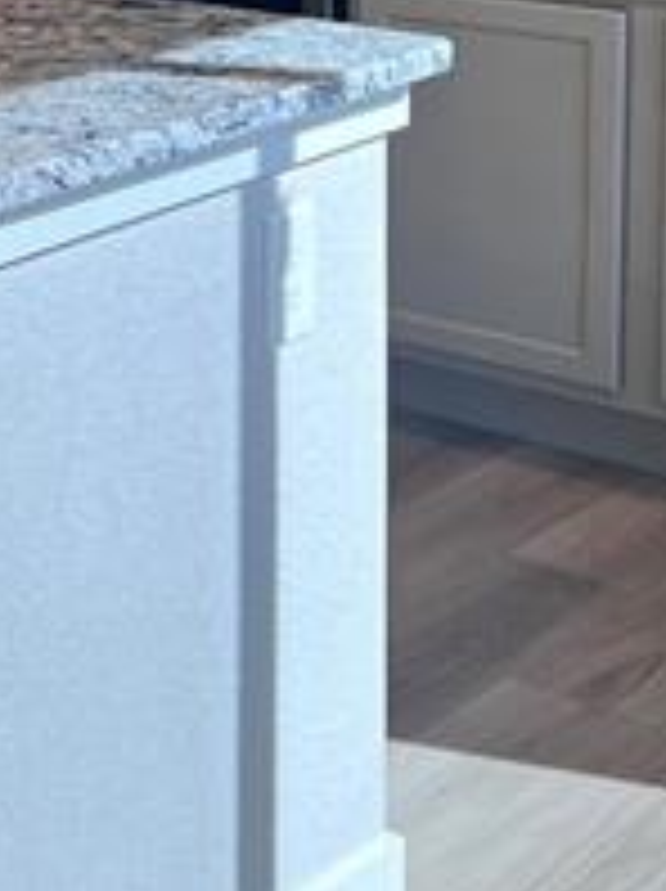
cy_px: -207
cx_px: -529
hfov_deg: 13.2
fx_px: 2597
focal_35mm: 101
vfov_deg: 18.4
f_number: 1.5
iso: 64
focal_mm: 5.7
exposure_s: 1/120
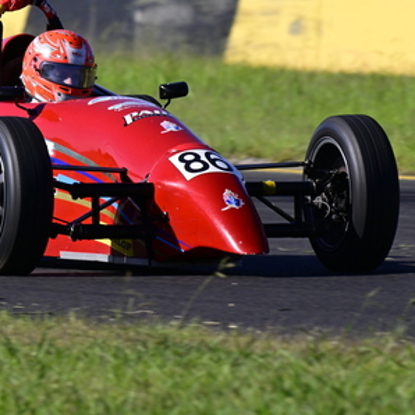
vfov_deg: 1.3
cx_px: 78
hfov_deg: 1.3
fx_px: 18582
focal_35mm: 1370
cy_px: 62
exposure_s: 1/640
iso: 400
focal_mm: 600
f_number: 11
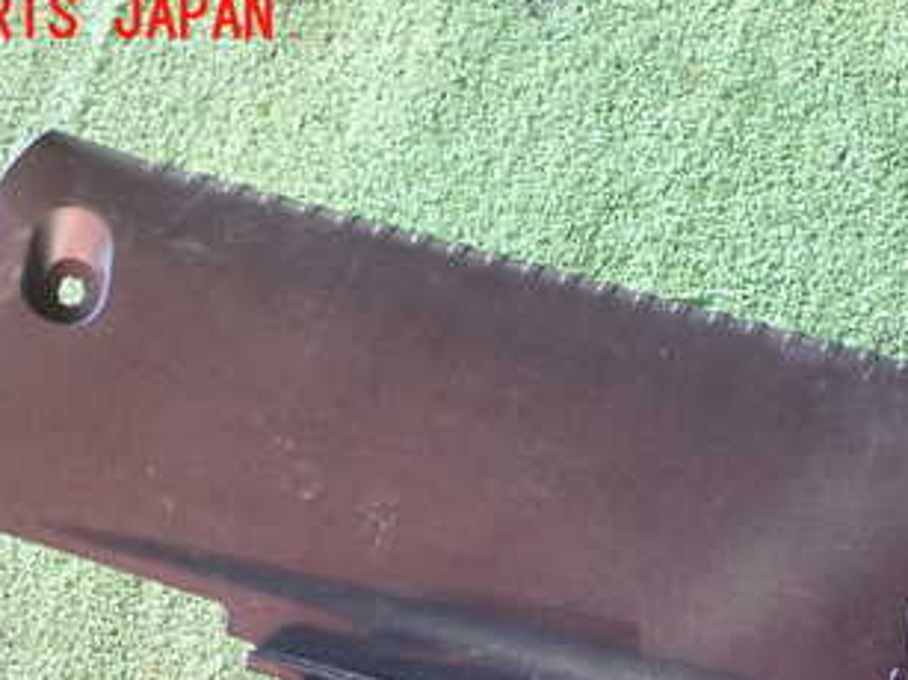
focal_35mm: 86
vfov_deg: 16.9
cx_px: 624
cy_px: 647
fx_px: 2255
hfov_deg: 22.6
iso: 320
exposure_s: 1/40
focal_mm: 7.84
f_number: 2.9
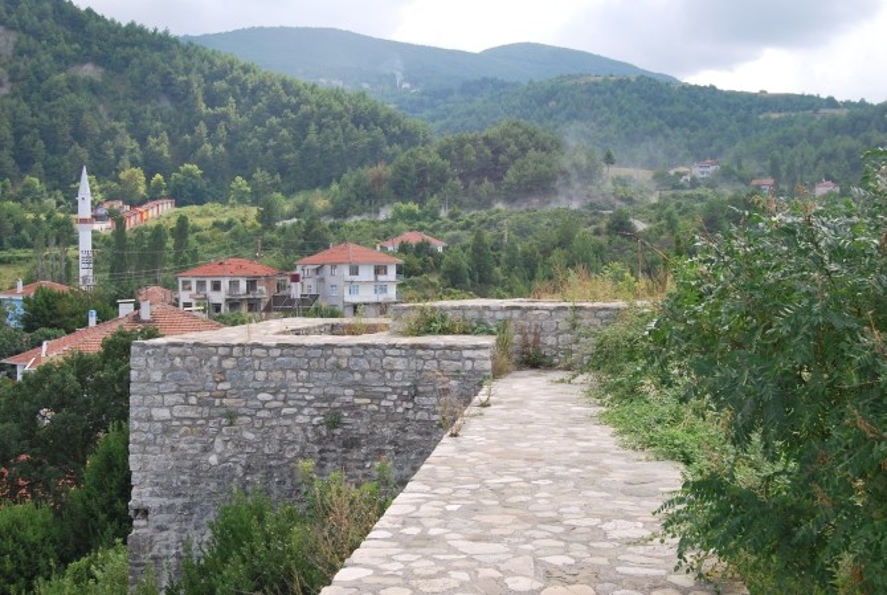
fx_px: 1147
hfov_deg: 42.3
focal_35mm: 46
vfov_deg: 29.0
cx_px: 444
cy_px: 298
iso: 200
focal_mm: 31
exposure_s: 1/125
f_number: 9
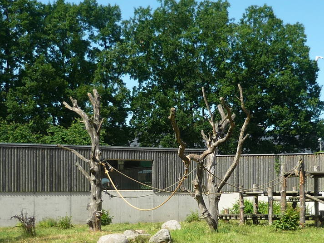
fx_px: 692
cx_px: 189
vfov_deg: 19.8
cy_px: 169
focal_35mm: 74
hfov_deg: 26.3
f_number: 2.8
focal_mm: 5.5
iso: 100
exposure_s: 1/800
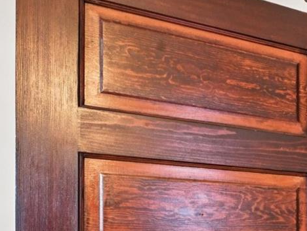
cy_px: 251
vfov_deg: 28.7
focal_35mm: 46
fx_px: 408
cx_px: 377
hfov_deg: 33.0
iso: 400
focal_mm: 14
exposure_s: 1/3.33
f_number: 8
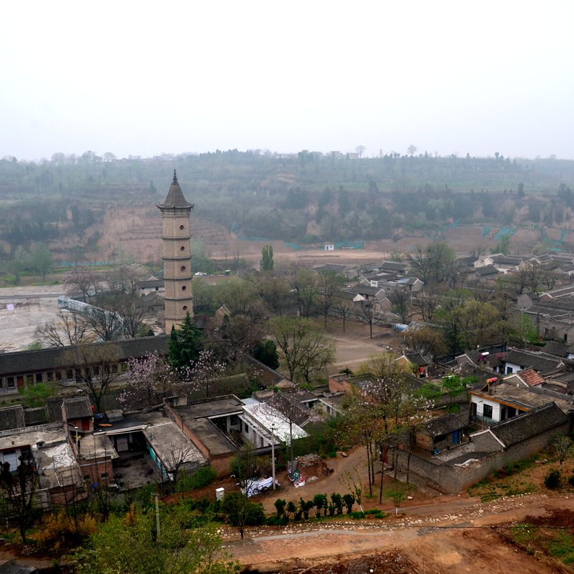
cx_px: 400
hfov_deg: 46.2
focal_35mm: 35
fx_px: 657
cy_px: 284
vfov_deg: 47.2
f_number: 10
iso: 200
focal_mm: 18
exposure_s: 1/60
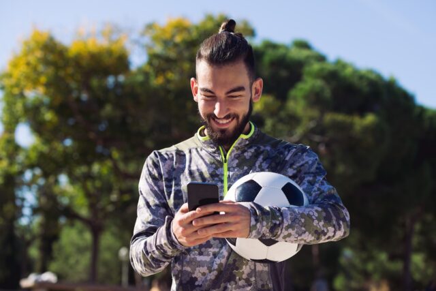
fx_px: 1042
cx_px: 218
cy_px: 146
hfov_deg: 23.6
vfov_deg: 15.9
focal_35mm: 86
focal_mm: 86
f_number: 5
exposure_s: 1/1600
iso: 250
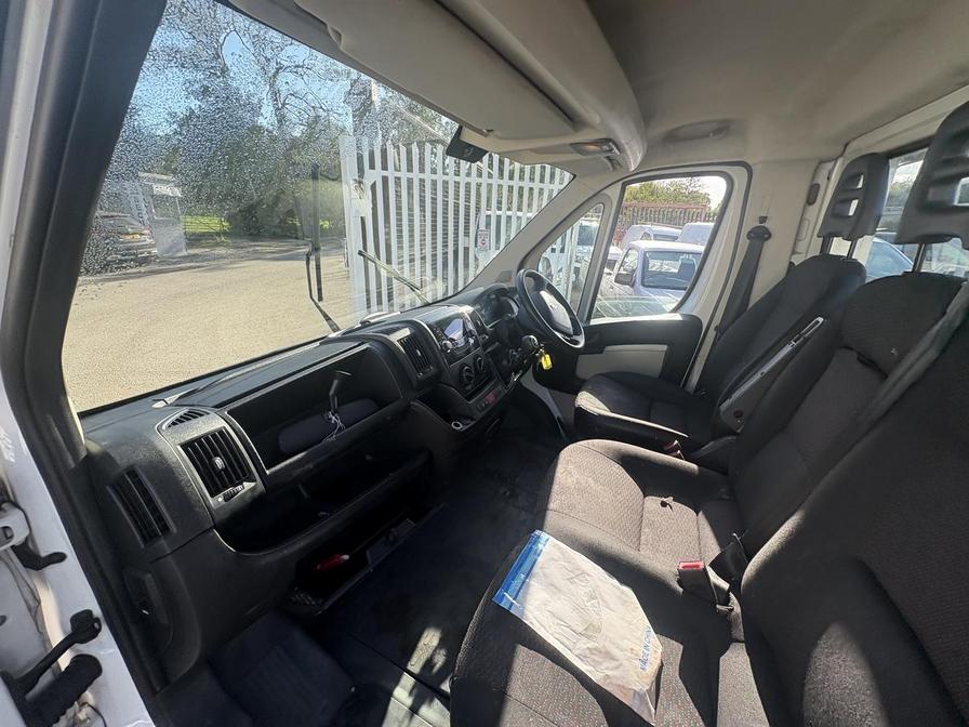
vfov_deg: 85.7
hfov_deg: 102.1
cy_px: 364
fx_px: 392
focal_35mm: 14
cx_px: 484
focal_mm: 2.22
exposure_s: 1/373
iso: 50
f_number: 2.2
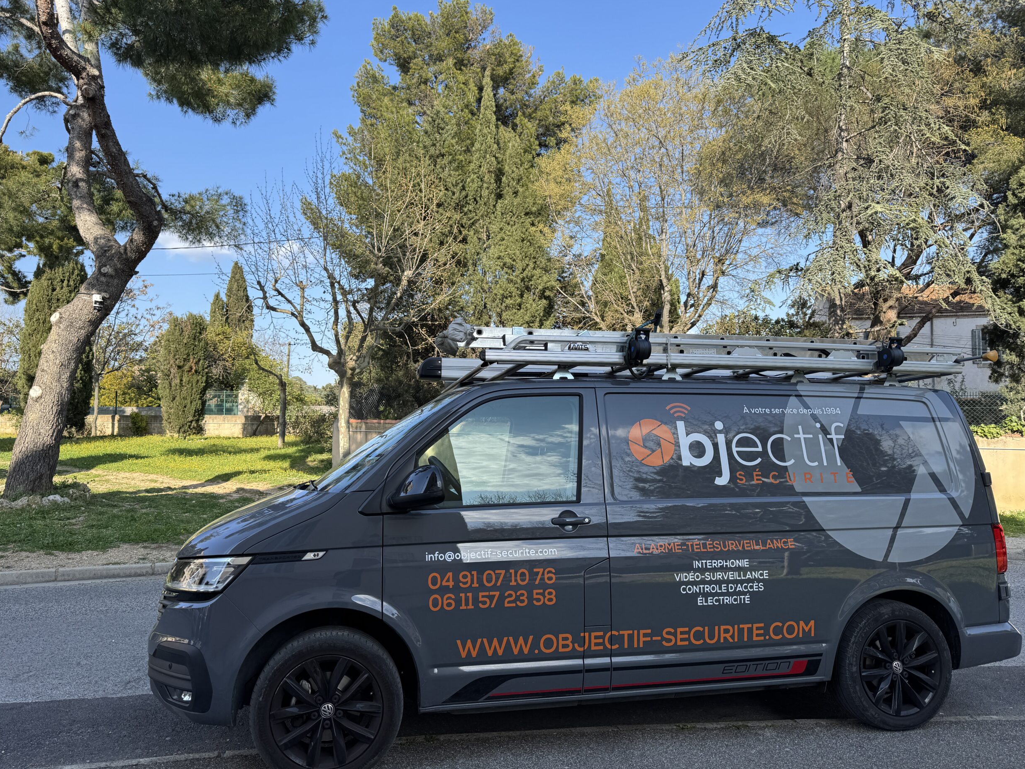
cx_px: 505
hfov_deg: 69.4
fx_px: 740
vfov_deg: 54.9
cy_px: 389
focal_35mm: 25
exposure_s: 1/1721
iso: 80
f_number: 1.78
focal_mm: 6.76
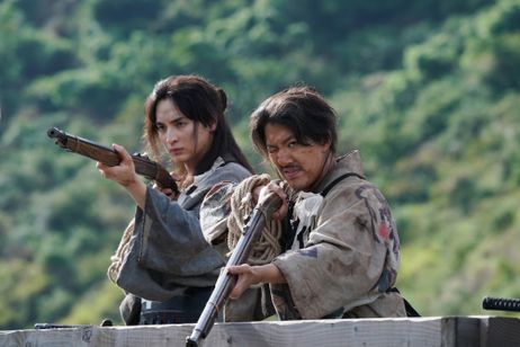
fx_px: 3741
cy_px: 174
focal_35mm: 259
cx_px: 260
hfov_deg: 8.0
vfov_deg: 5.3
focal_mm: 259
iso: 800
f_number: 8
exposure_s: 1/1000
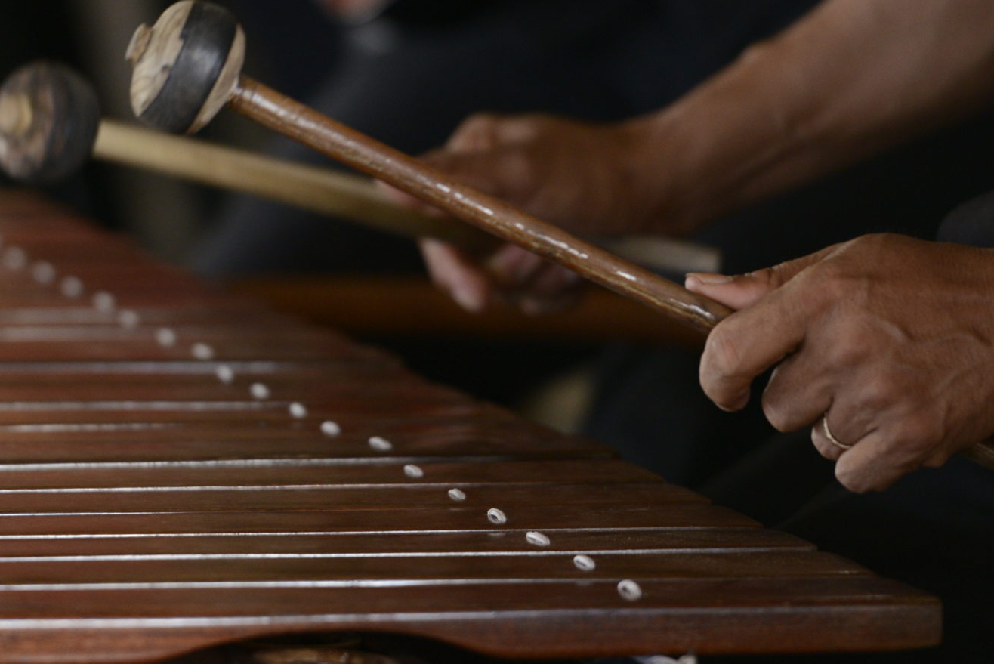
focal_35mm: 389
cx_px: 310
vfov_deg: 3.5
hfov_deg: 5.3
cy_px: 339
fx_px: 10746
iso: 1250
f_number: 3.2
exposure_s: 1/320
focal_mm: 200
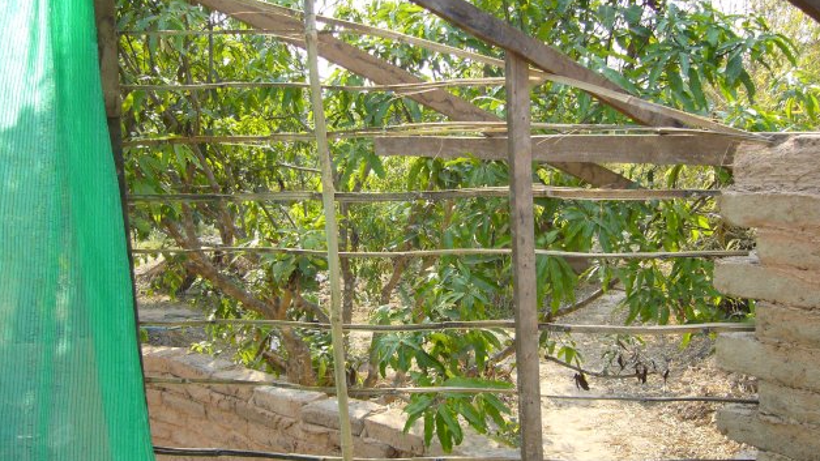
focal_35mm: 40
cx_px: 411
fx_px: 870
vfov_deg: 29.7
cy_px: 236
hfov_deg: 50.5
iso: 100
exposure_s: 1/320
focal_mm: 6
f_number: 2.9
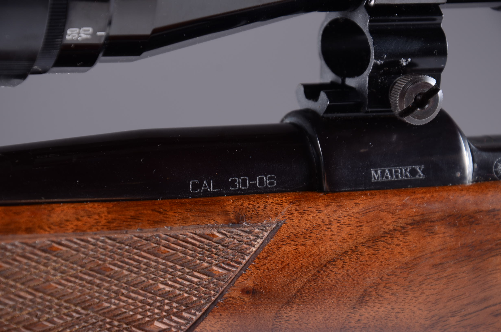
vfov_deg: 8.7
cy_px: 166
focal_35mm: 158
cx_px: 250
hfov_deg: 13.1
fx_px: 2187
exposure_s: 1/80
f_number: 8
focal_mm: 105
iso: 125
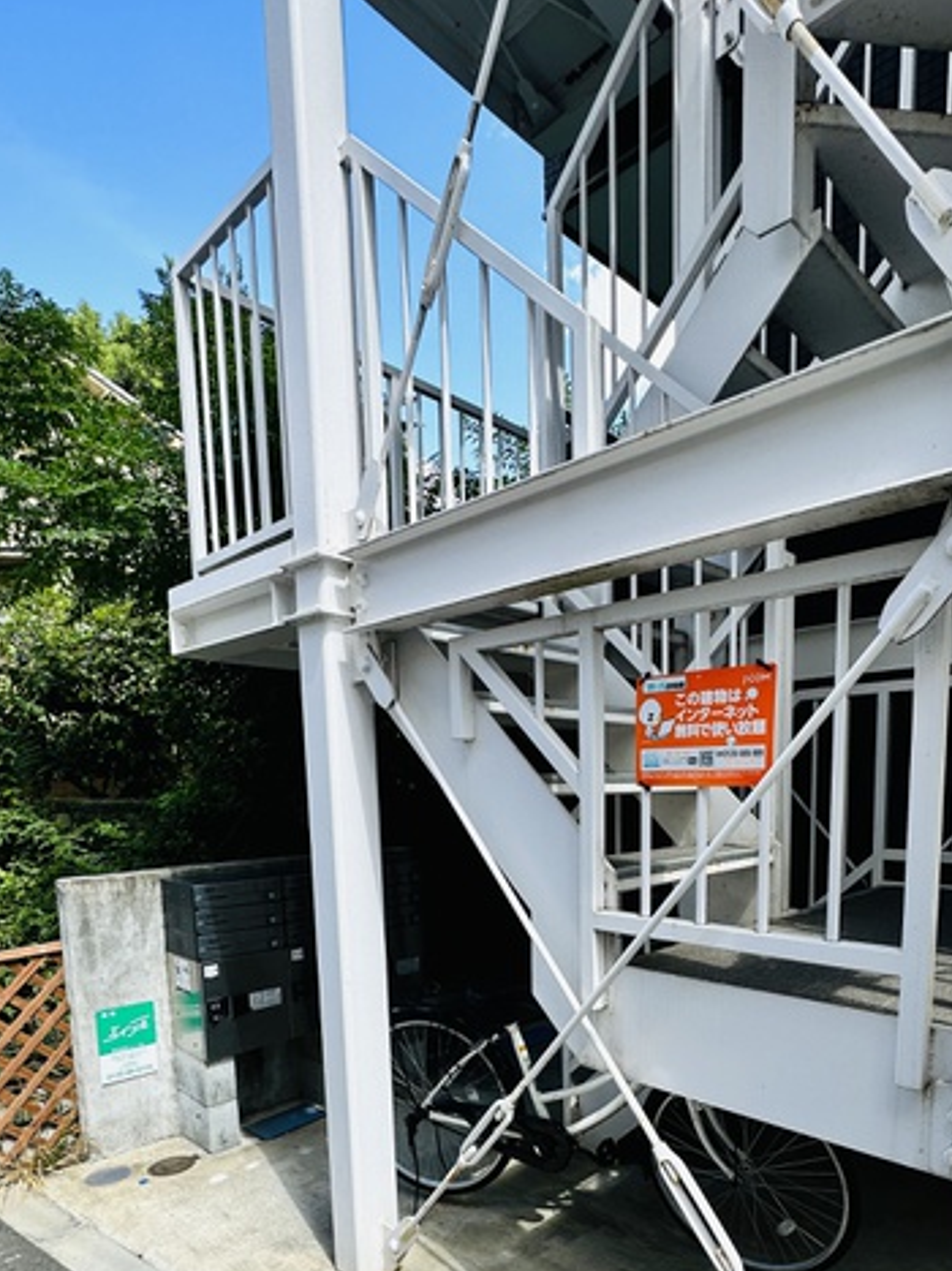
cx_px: 567
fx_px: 770
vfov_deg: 75.6
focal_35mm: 21
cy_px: 882
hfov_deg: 62.9
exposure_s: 1/489
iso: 40
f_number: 2.2
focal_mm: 2.22
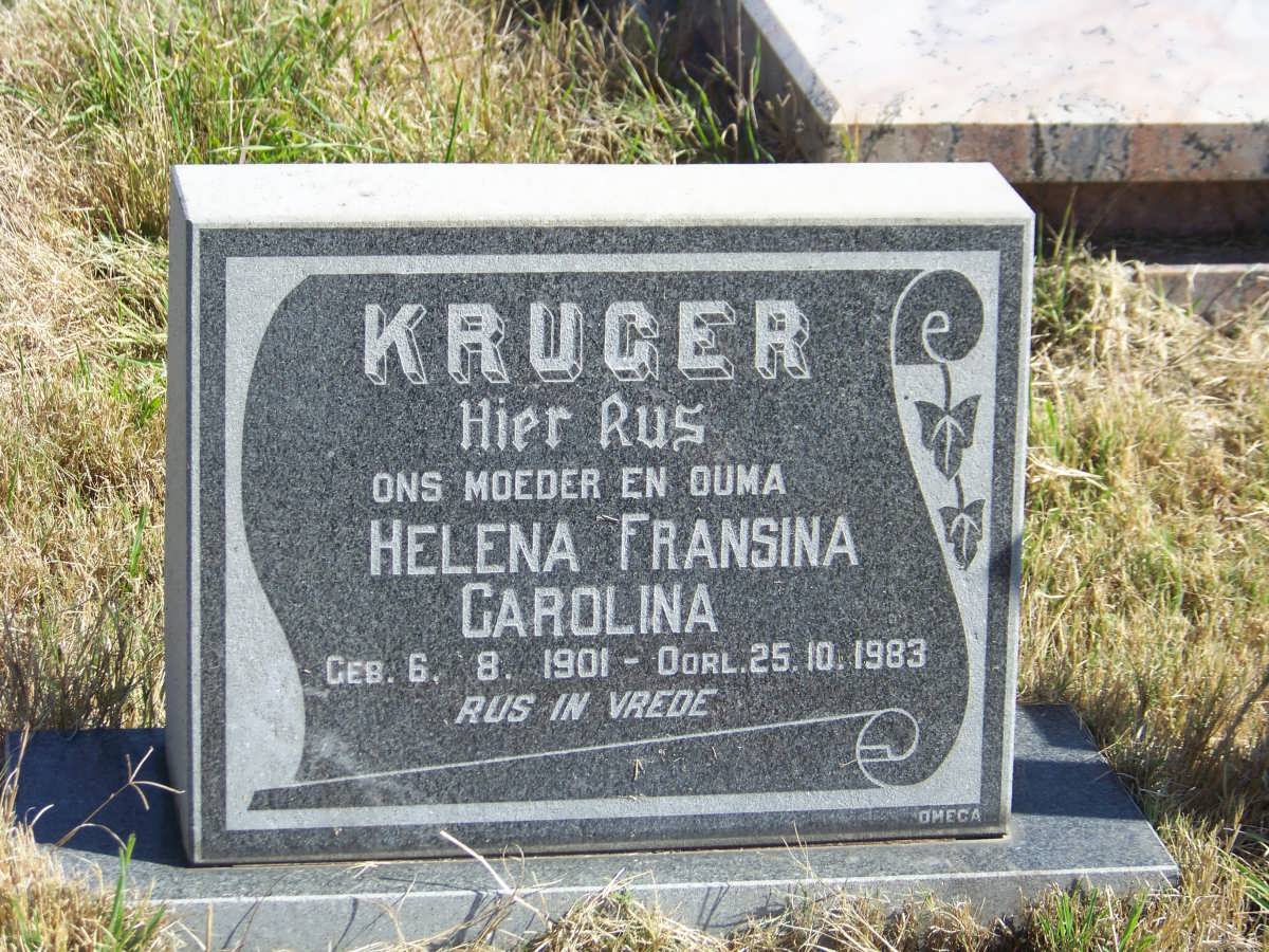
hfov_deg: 18.5
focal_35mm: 106
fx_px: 3886
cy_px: 476
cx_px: 634
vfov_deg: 14.0
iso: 64
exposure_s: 1/400
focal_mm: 17.6
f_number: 3.2
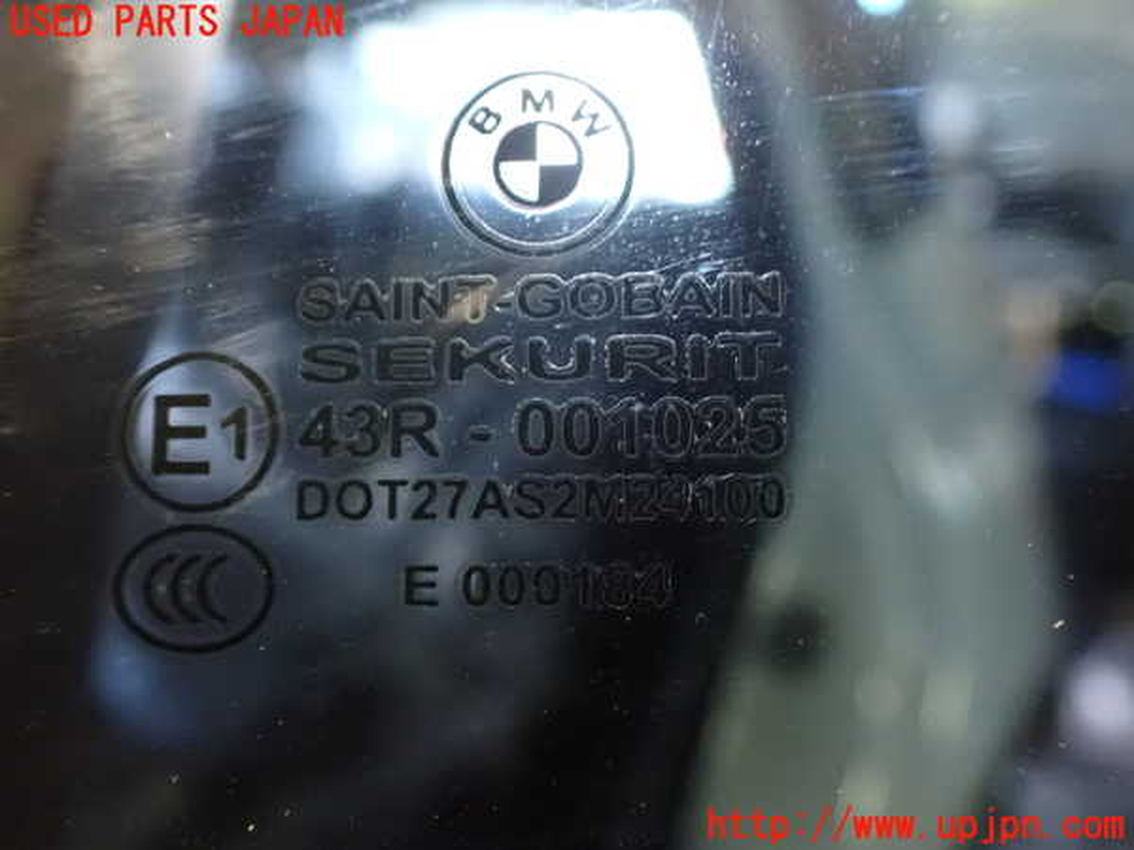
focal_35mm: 30
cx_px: 567
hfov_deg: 60.0
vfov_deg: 46.8
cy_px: 425
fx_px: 983
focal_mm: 5.4
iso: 1600
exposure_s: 1/25
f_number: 2.3
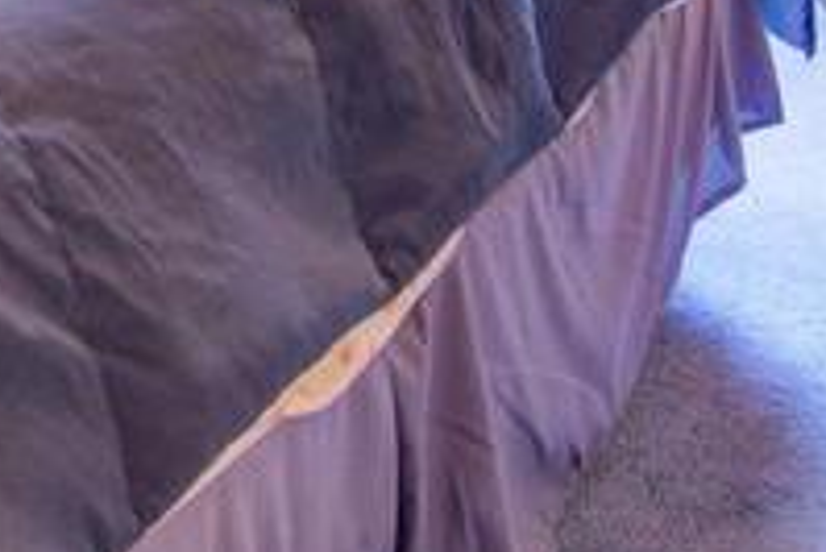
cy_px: -847
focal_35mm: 116
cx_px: -332
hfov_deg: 16.4
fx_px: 2663
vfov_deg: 10.1
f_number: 8
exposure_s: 1/2
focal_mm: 16
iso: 200
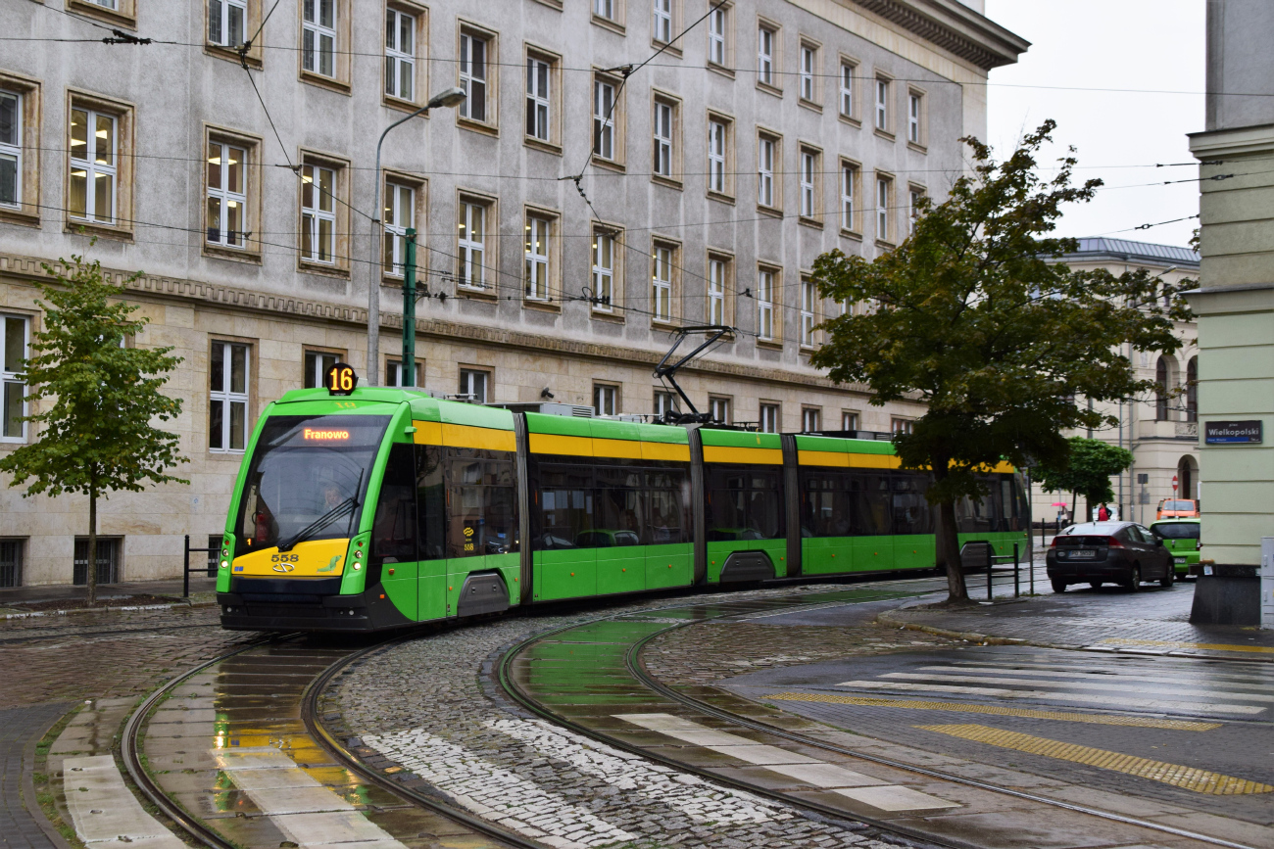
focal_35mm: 51
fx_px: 1805
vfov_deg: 26.5
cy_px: 424
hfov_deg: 38.9
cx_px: 637
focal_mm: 34
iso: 400
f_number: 7.1
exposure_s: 1/250
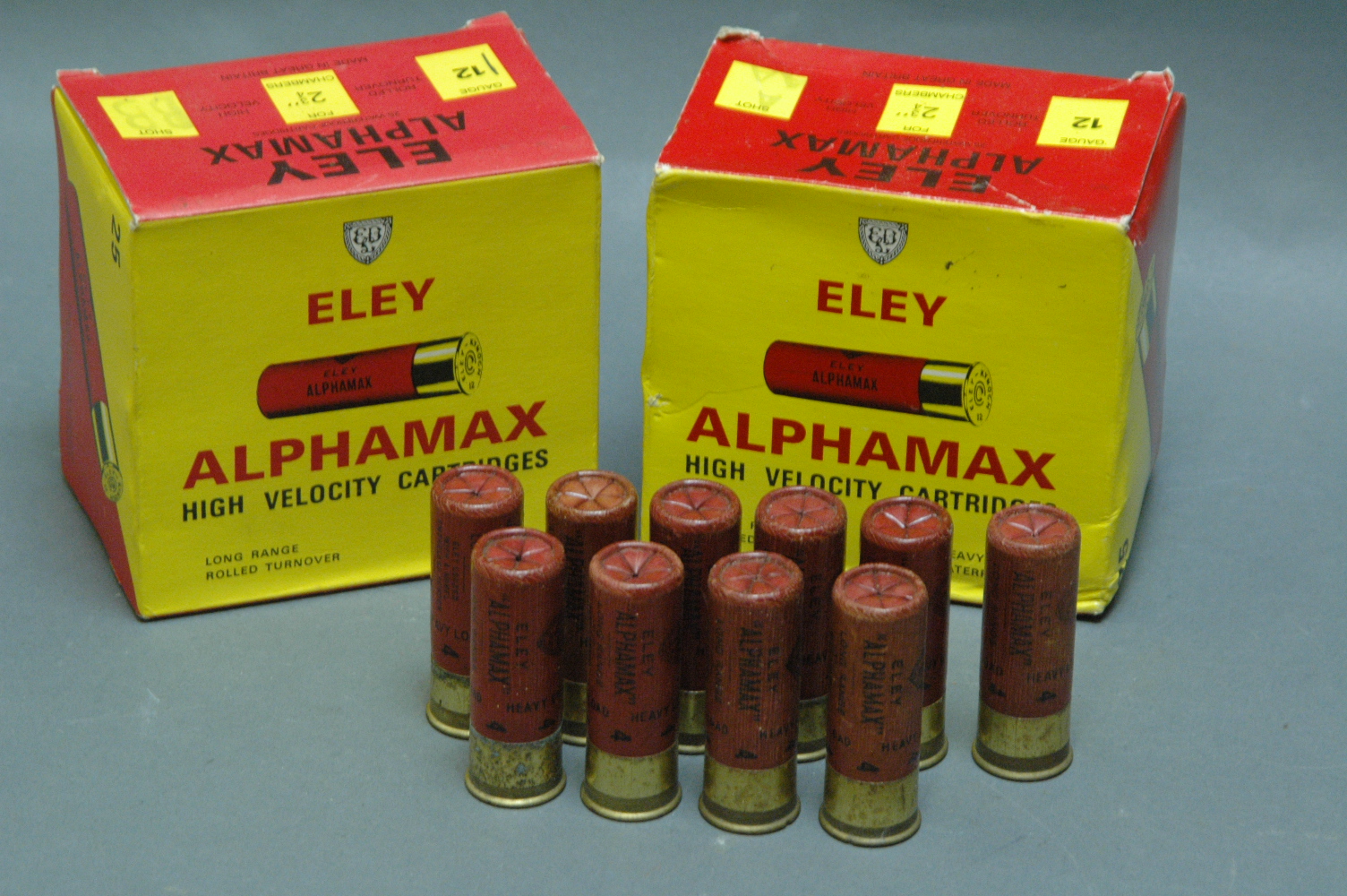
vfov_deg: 9.9
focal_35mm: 138
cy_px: 448
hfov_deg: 14.9
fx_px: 5159
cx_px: 674
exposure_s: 1/13
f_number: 11
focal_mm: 92
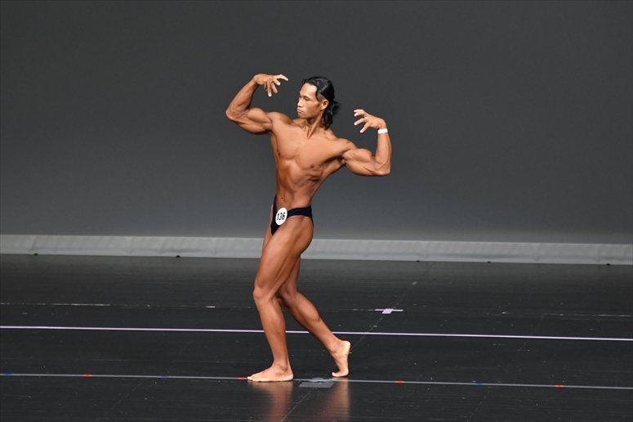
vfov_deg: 4.6
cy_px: 211
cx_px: 316
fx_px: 5272
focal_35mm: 300
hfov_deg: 6.9
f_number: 5.6
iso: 4000
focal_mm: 200
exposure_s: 1/400
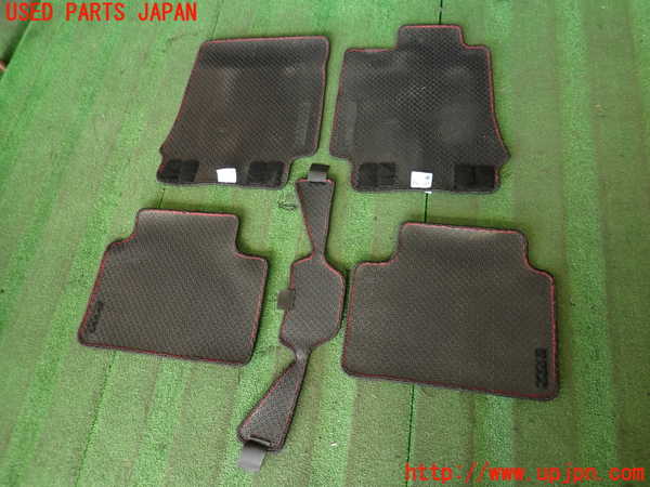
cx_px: 325
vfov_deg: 54.9
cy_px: 244
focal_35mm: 25
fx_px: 469
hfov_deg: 69.4
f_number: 2
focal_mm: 4.5
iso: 200
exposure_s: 1/50
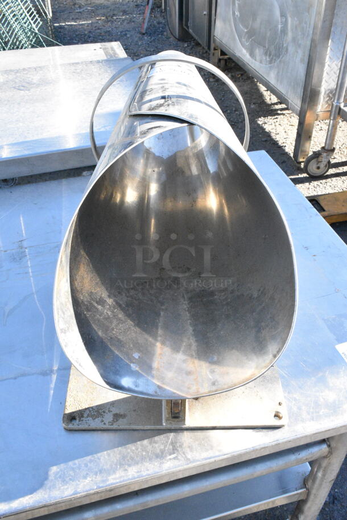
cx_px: 174
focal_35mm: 36
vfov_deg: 53.1
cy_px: 260
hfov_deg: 36.9
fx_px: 520
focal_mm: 24
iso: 6400
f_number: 14
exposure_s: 1/800
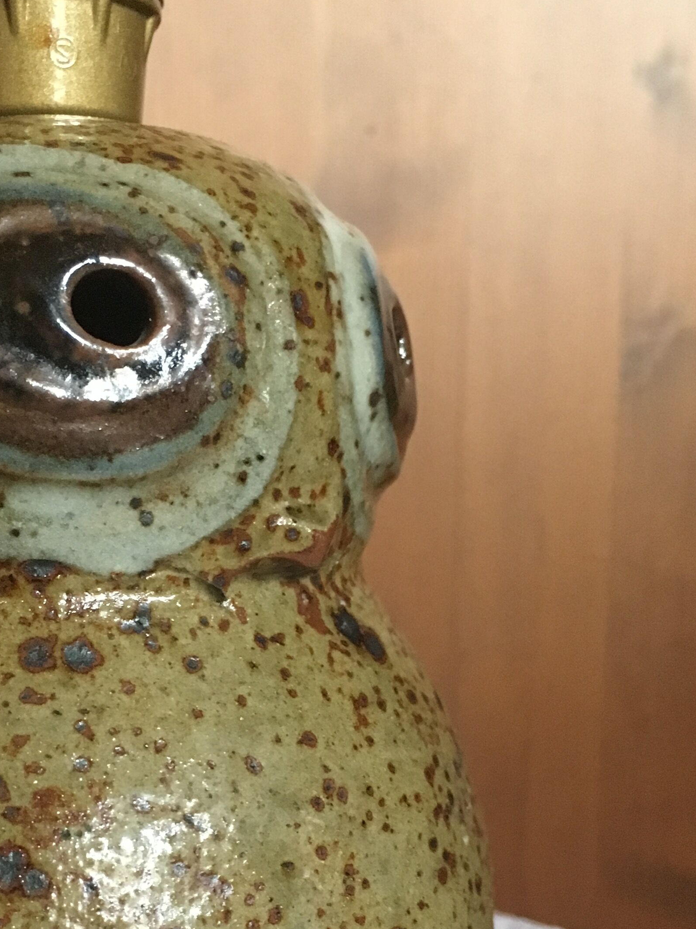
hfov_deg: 26.2
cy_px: 710
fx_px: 1475
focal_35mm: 55
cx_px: 175
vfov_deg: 34.1
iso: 250
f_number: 2.2
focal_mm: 4.15
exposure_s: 1/17
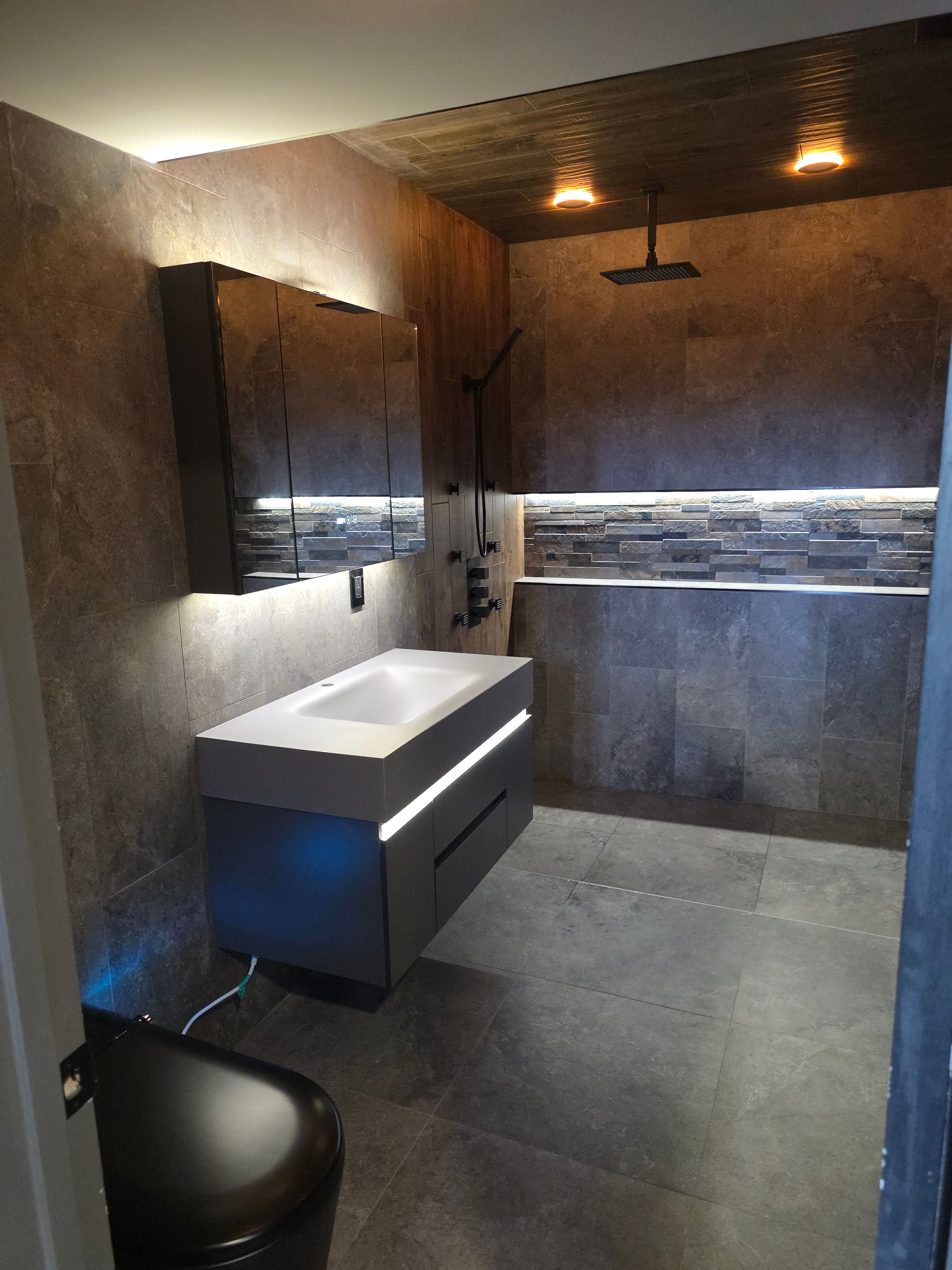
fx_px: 843
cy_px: 635
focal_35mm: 23
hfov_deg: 58.9
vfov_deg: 73.9
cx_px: 476
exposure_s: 1/50
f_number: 1.7
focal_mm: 6.3
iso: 500
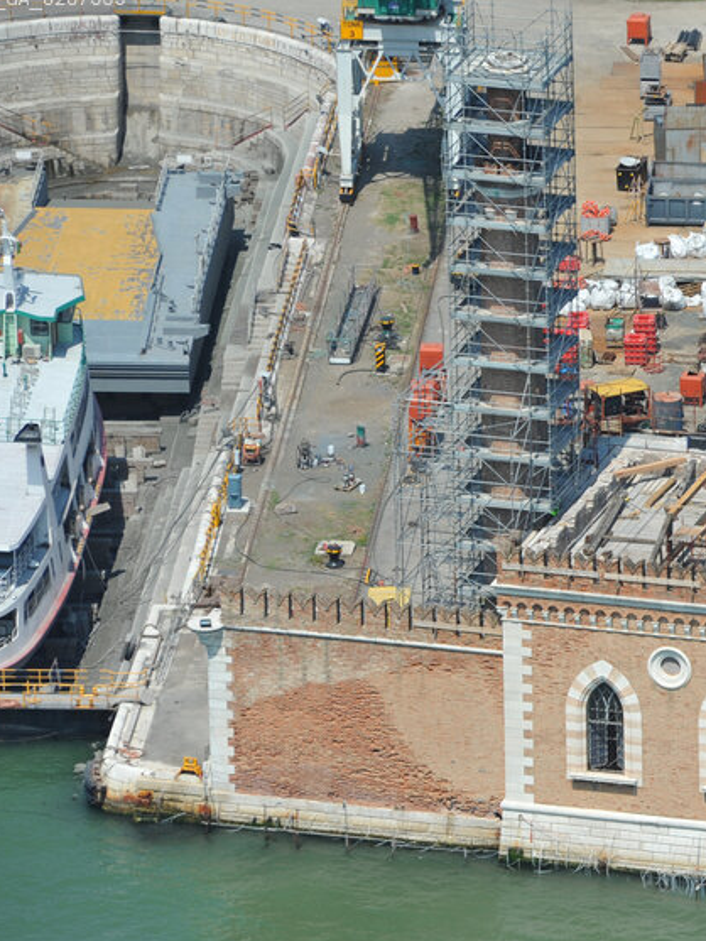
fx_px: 10139
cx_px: 865
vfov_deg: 5.3
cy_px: 539
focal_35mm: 373
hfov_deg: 4.0
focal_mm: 200
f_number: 8
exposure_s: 1/1600
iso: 400
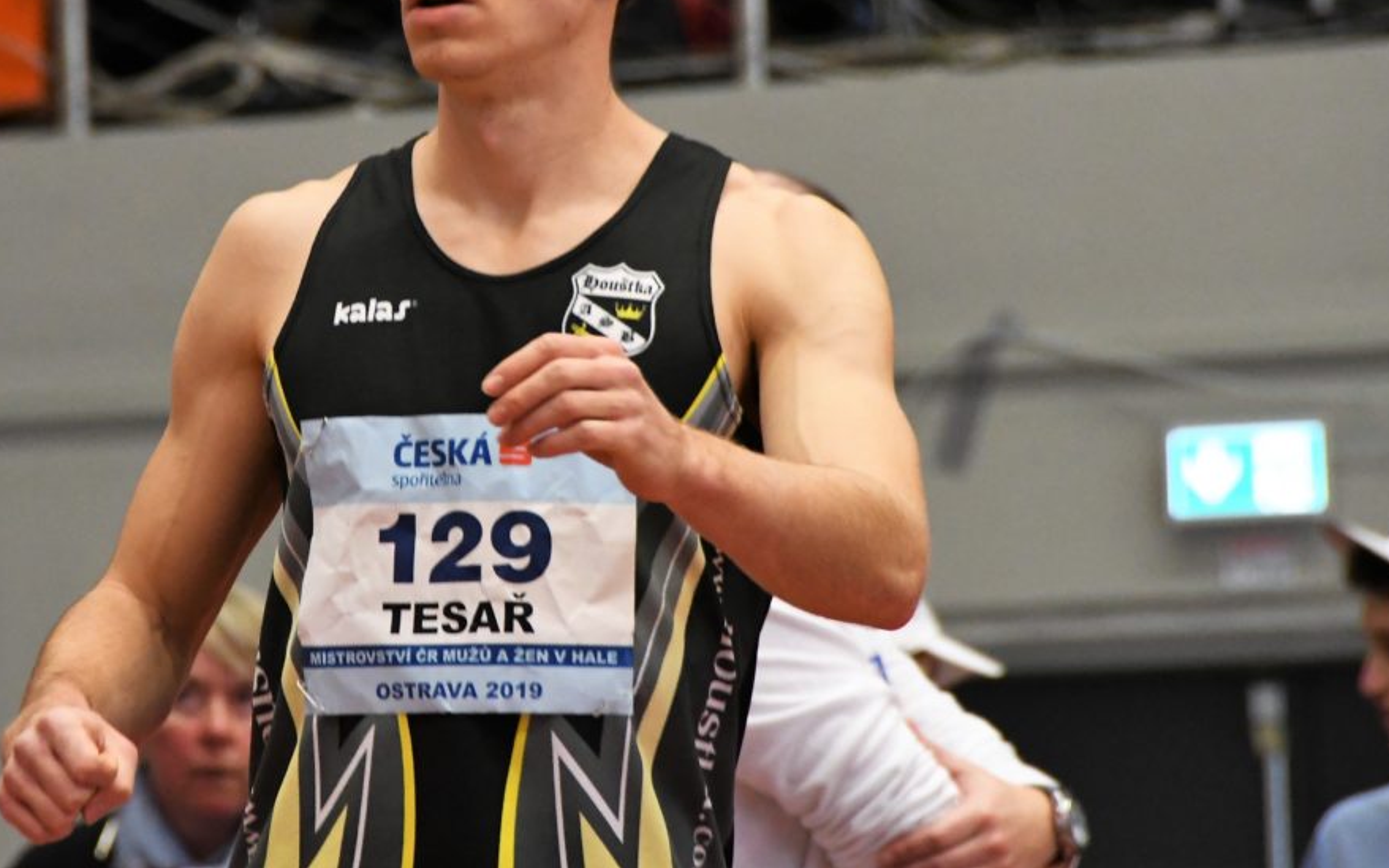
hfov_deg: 4.5
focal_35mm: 470
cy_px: 240
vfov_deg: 2.8
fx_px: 17794
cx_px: 481
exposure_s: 1/200
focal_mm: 200
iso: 3200
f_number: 5.6
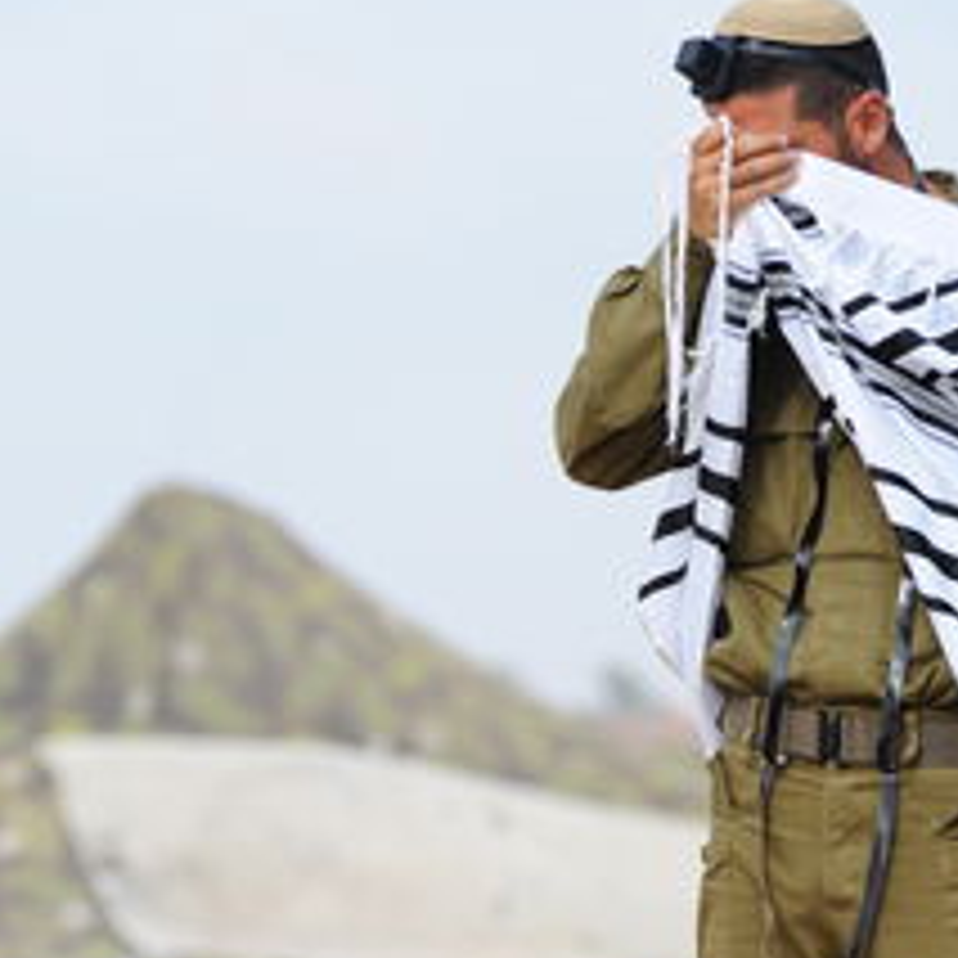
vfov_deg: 6.5
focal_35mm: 271
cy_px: 537
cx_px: 463
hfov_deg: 6.5
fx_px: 8485
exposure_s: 1/1000
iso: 320
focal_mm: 170
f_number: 5.6
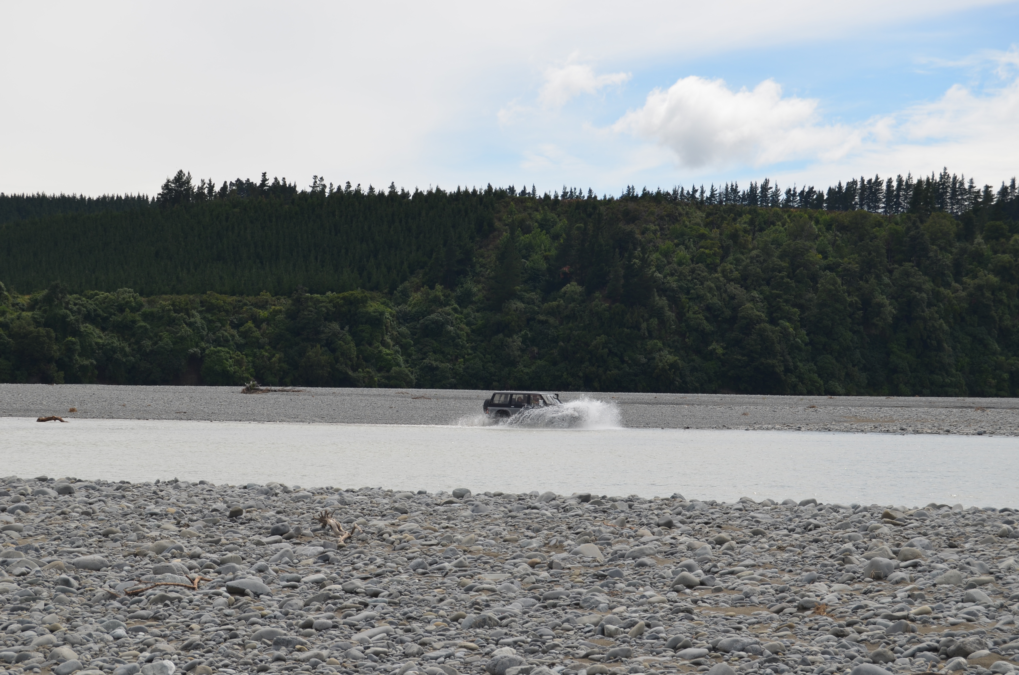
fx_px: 2330
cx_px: 510
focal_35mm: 82
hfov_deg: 24.7
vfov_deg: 16.5
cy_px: 338
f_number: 8
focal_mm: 55
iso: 100
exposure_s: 1/250
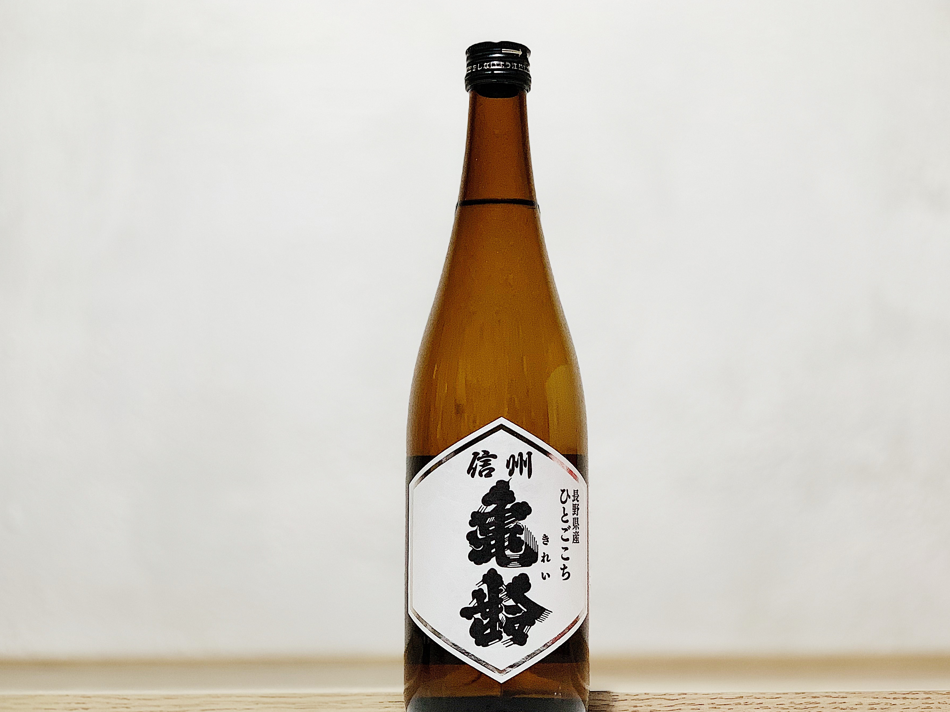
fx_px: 1619
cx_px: 494
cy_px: 373
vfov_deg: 24.8
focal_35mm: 59
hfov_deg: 32.7
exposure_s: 1/120
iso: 80
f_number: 2.4
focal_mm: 6
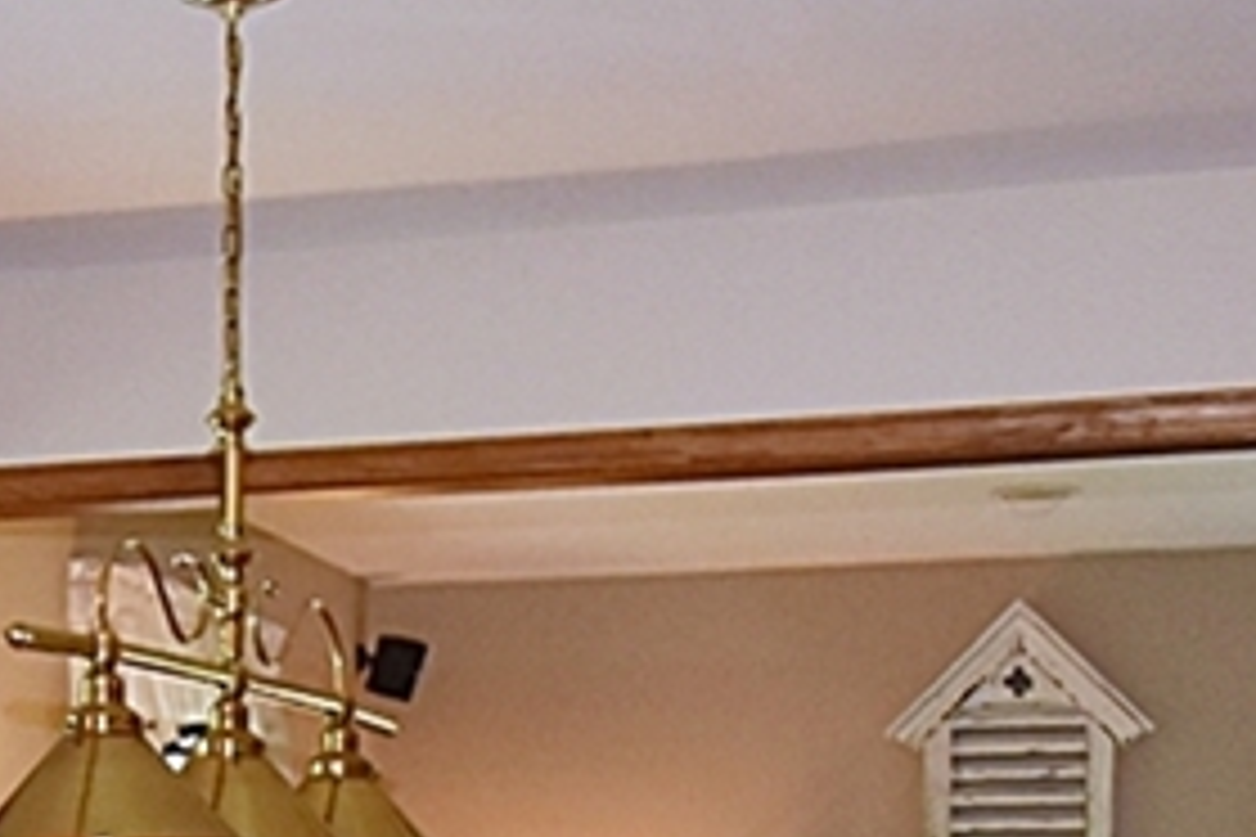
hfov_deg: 22.2
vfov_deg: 15.2
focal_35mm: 87
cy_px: 1004
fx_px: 3035
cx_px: -95
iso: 720
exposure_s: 1/125
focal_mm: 10
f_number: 5.6
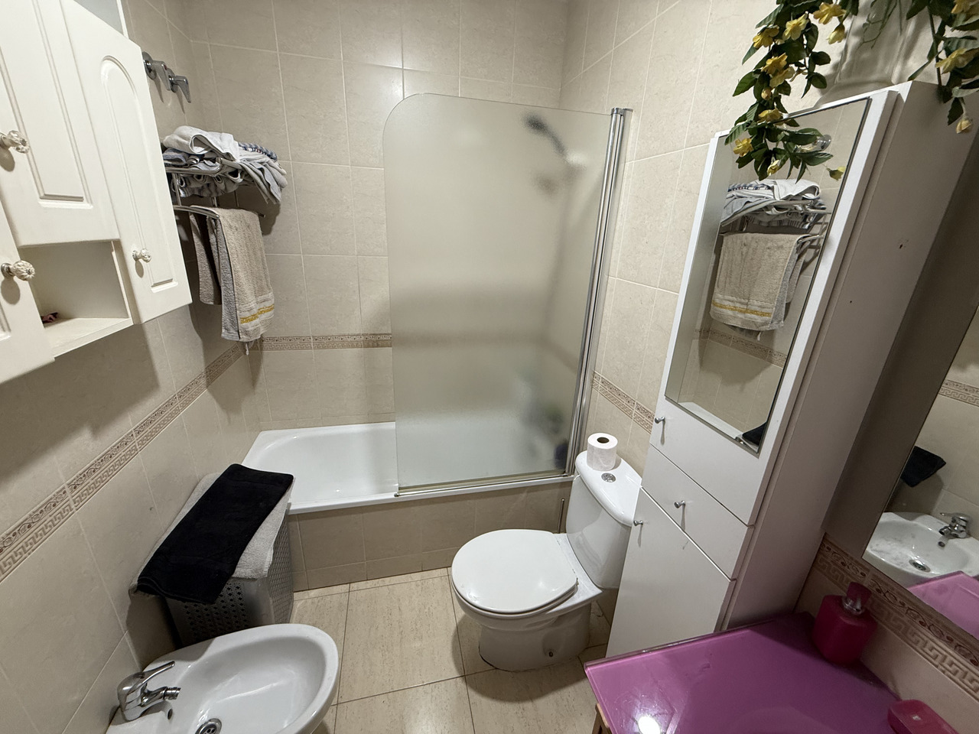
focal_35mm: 14
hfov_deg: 102.1
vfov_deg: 85.7
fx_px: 396
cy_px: 367
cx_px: 490
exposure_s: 1/50
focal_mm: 2.22
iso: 200
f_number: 2.2
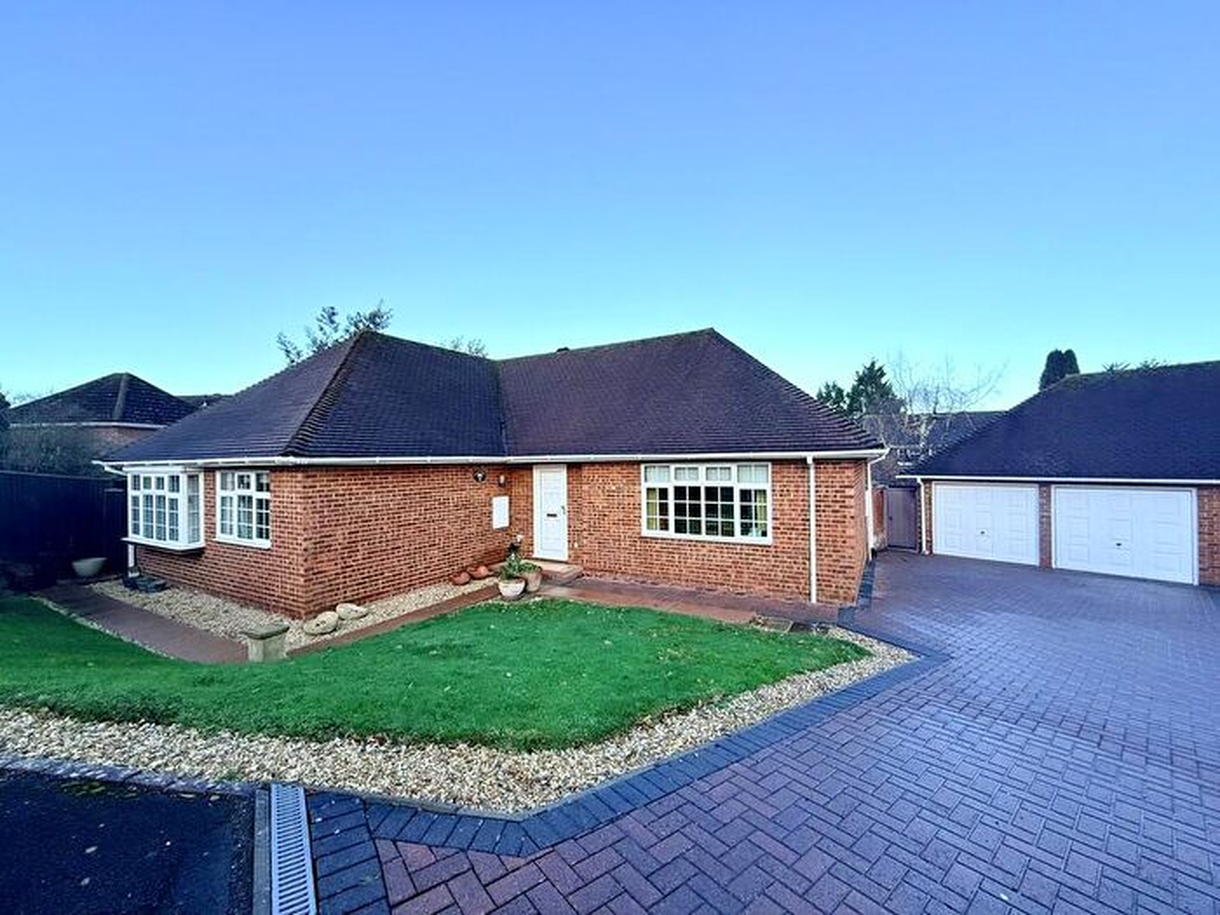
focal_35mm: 14
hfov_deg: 102.1
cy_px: 458
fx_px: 493
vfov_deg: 85.7
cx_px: 610
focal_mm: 2.22
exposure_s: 1/760
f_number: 2.2
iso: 64
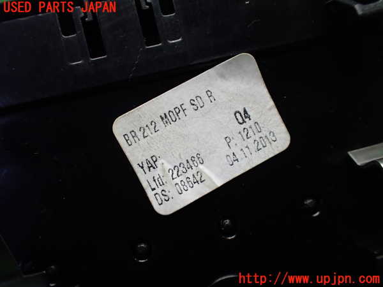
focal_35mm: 30
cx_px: 192
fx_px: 332
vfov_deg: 46.8
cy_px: 144
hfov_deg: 60.0
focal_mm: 5.4
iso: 400
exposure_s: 1/125
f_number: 2.3
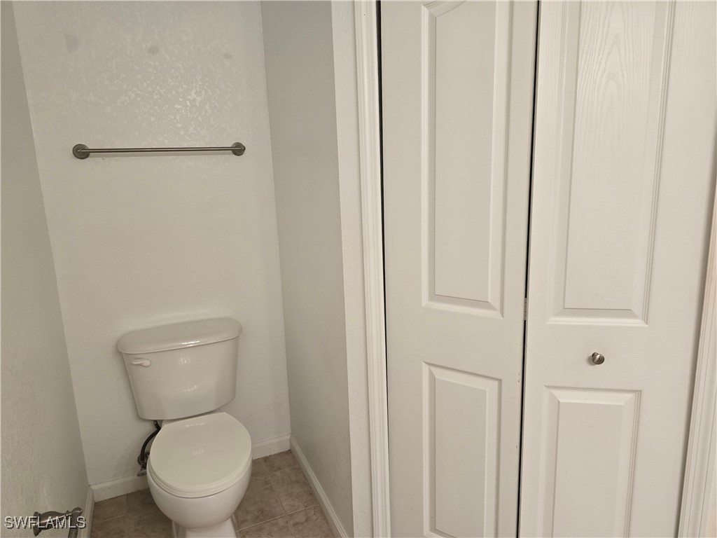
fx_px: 476
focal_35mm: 23
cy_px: 269
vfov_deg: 58.9
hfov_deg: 73.9
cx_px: 358
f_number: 1.7
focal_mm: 6.3
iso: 320
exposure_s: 1/120
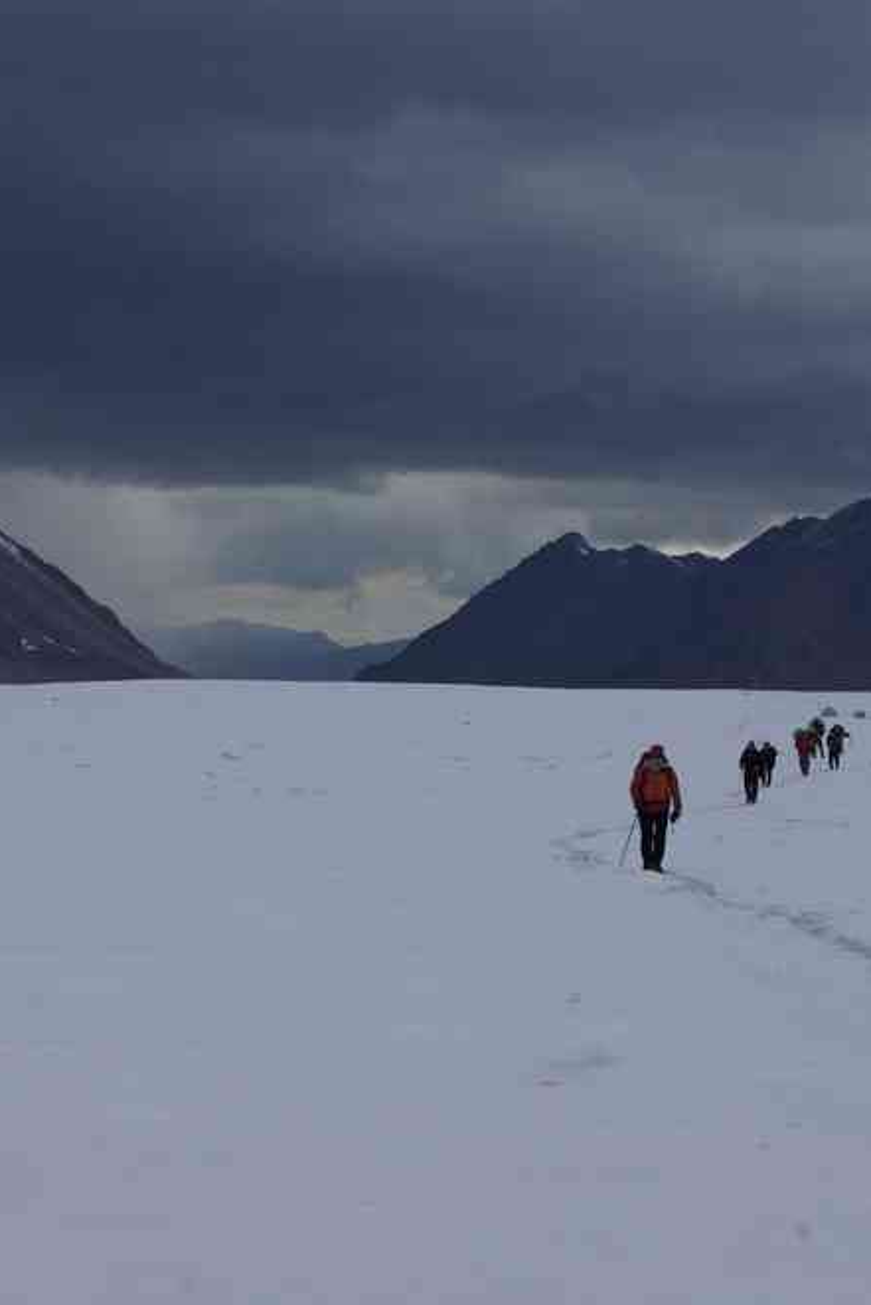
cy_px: 655
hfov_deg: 12.6
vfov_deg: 18.8
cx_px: 385
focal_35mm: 109
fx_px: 3953
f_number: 11
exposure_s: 1/125
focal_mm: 47.5
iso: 100
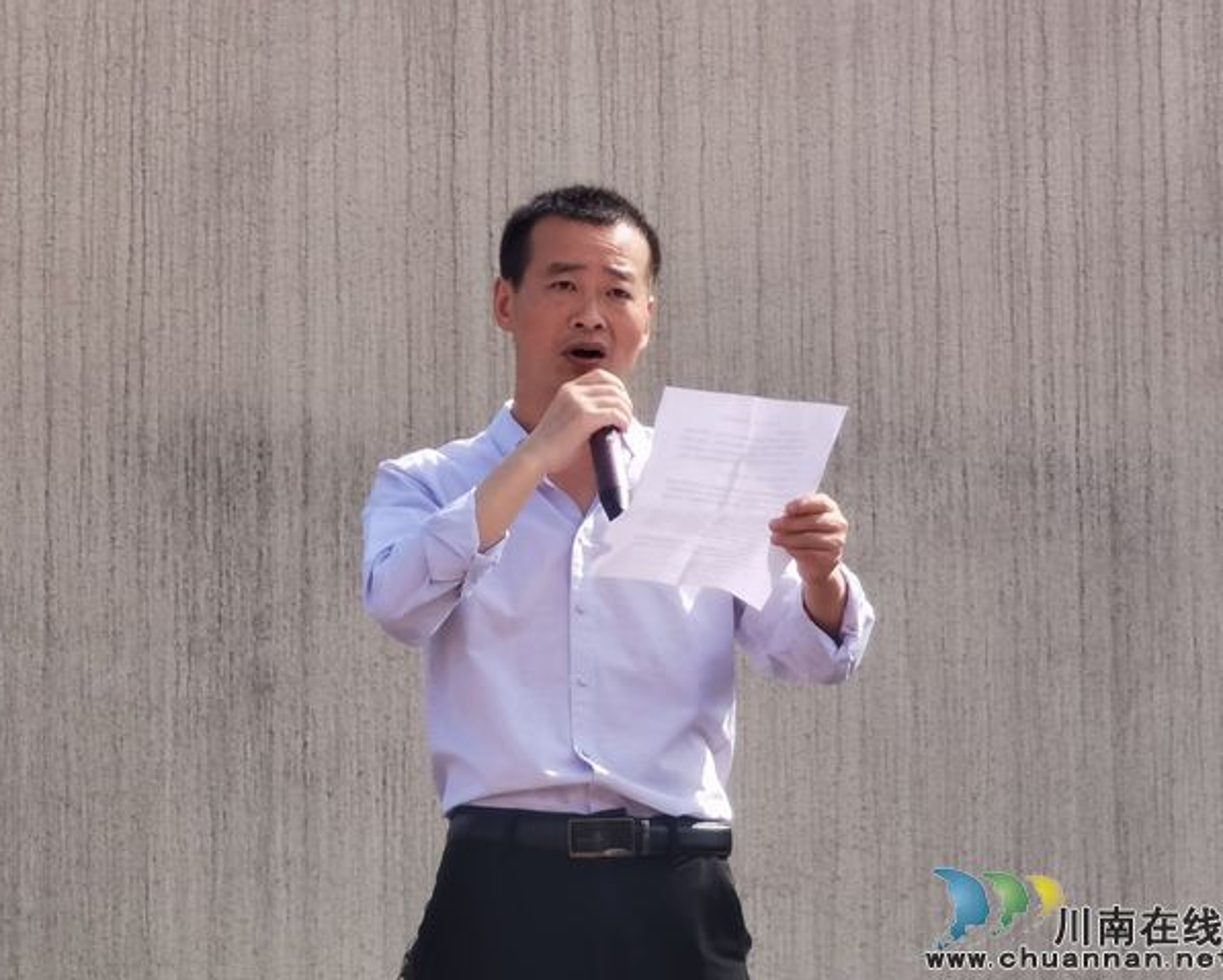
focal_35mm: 364
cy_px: 490
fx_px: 13180
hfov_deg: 5.3
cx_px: 600
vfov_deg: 4.3
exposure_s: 1/595
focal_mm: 14.46
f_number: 3.4
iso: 50
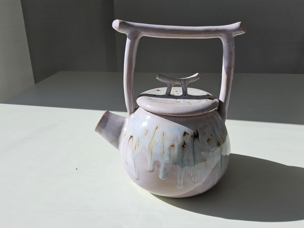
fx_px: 202
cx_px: 152
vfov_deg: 58.9
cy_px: 114
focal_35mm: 23
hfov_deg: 73.9
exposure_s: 1/120
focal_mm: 3.08
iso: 32
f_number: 2
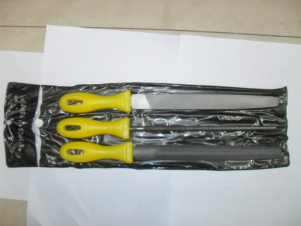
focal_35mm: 35
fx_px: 304
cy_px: 113
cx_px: 150
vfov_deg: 40.7
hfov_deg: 52.6
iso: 400
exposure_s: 1/45
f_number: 2.8
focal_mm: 6.2
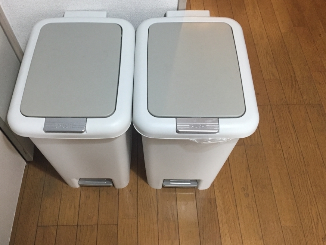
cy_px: 111
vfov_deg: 41.8
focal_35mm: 34
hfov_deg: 53.8
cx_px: 142
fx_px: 320
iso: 160
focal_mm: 4.15
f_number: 2.2
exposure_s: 1/30
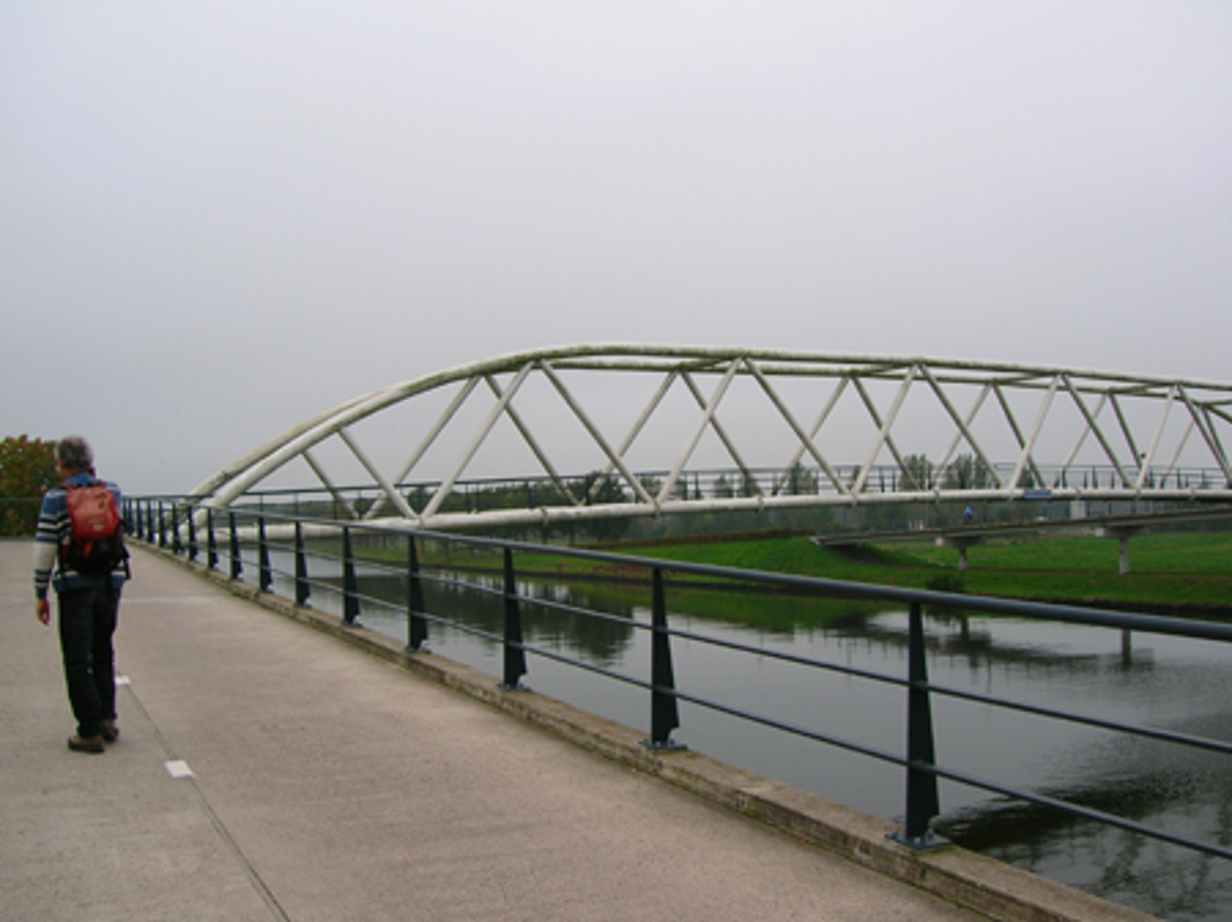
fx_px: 1209
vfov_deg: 41.8
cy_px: 461
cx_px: 616
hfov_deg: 54.0
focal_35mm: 34
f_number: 4.9
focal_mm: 5.7
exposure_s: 1/116
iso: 50
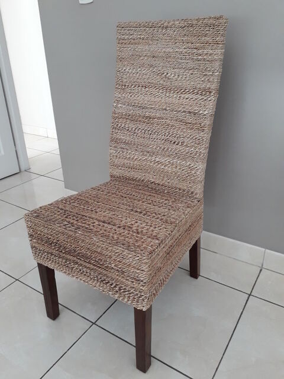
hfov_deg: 51.4
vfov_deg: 65.3
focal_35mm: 27
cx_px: 142
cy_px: 190
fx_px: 295
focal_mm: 3.6
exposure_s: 1/50
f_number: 1.9
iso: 125
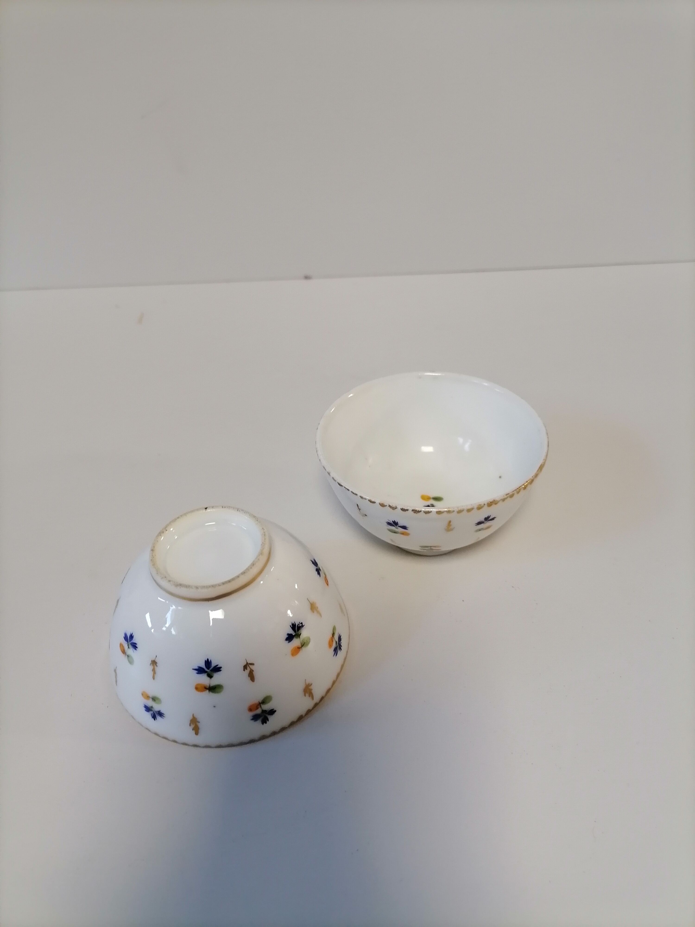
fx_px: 696
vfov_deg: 67.3
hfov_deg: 53.1
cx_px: 348
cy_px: 464
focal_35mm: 26
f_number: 1.8
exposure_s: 1/33.3
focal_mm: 5.4
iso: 160
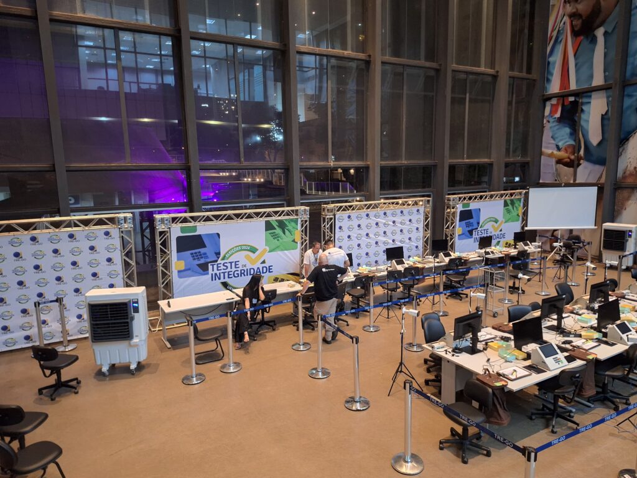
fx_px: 423
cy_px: 239
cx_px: 318
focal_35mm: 23
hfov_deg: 73.9
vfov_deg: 58.9
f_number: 1.8
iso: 500
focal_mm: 5.54
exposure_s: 1/24
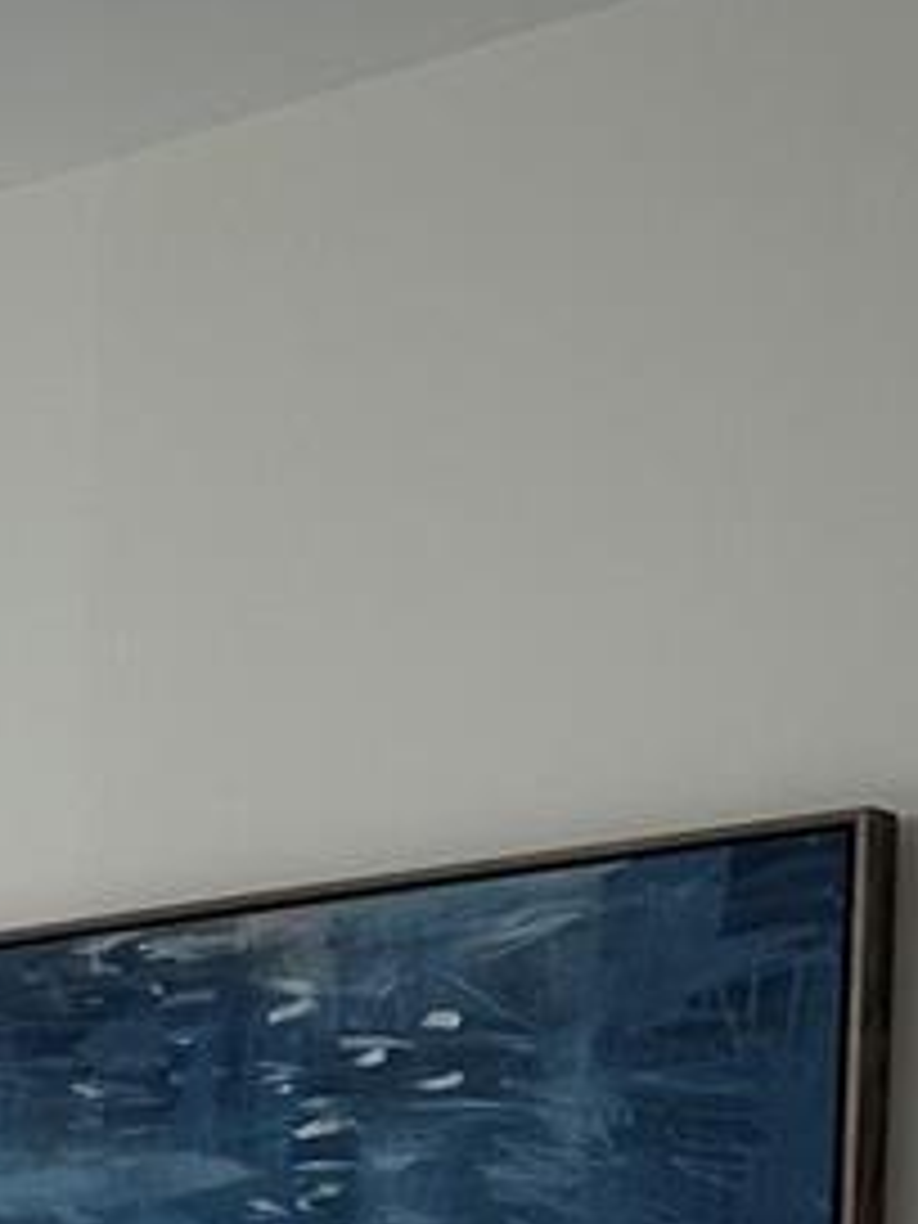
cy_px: 1854
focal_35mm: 106
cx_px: -932
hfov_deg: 12.3
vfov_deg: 16.8
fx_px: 3748
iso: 80
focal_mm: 6.86
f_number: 1.78
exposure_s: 1/1289
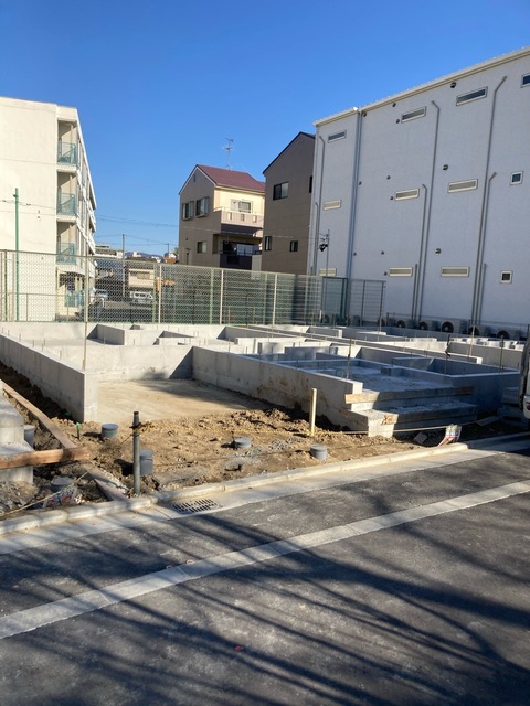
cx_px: 265
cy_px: 353
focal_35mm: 28
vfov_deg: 63.4
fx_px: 572
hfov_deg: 49.7
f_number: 1.8
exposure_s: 1/1621
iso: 20
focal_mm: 3.99
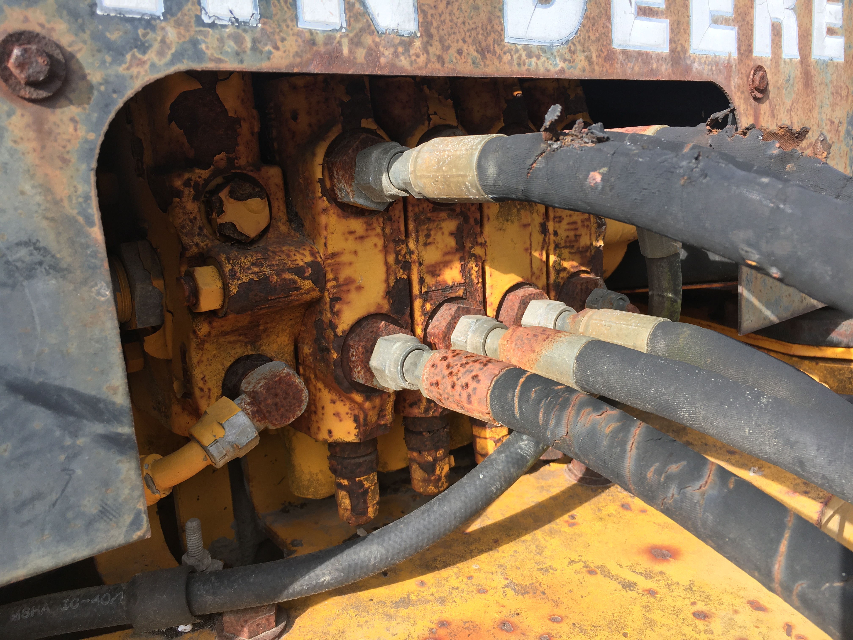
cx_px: 426
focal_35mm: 29
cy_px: 320
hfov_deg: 61.7
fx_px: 715
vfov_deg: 48.2
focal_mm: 4.15
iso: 25
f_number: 2.2
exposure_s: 1/413
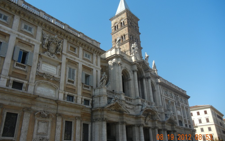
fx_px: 196
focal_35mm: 32
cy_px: 70
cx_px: 113
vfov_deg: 39.4
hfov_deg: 59.7
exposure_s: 1/1116
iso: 160
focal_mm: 5.4
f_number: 3.5
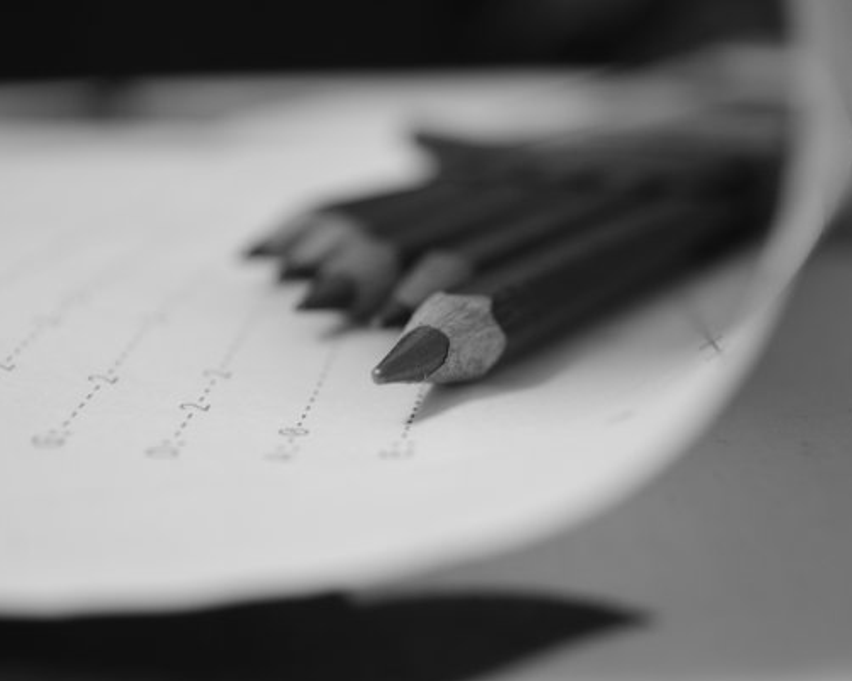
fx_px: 1991
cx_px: 418
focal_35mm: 79
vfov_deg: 19.4
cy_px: 345
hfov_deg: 24.2
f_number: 5
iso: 640
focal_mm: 46
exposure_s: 1/8
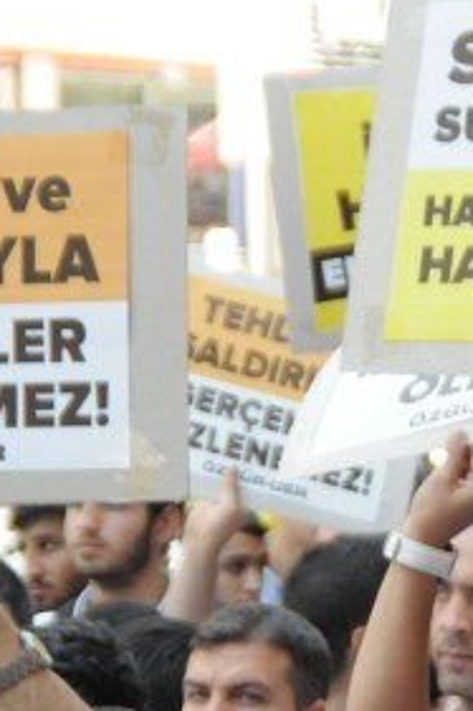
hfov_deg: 5.0
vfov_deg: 7.5
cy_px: 529
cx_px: 467
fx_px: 5426
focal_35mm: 275
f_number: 5.6
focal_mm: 86
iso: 800
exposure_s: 1/320
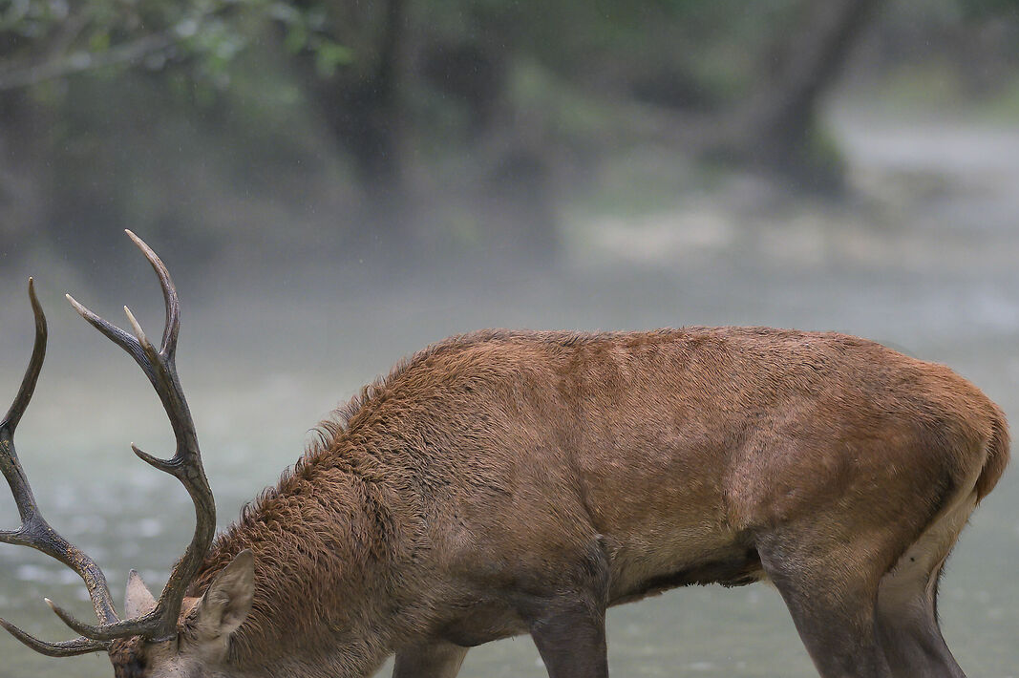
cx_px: 275
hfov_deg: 3.1
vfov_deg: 2.0
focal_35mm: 675
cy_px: 662
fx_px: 19094
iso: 1600
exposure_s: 1/500
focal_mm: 300
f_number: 3.5
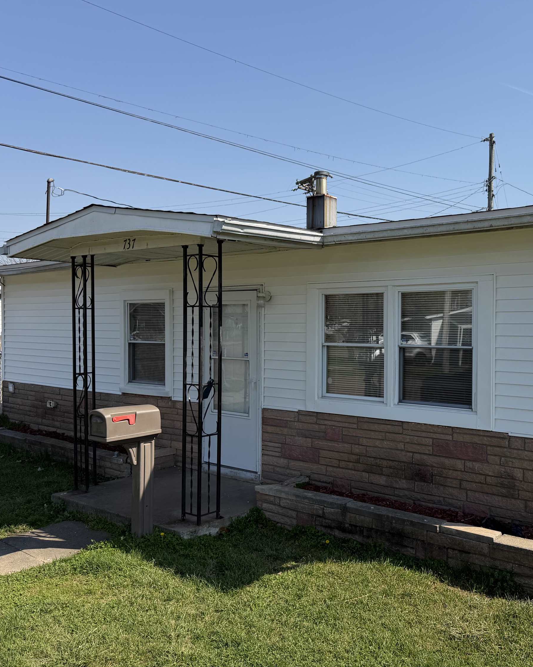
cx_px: 372
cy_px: 334
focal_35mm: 32
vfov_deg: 55.7
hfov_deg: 44.8
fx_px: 631
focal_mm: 6.76
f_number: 1.78
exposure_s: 1/5319
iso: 80
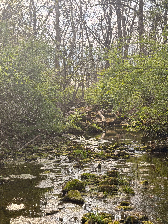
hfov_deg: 30.3
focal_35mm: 48
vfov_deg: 39.7
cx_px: 84
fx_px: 311
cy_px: 112
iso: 100
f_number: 1.78
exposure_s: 1/1070
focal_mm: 6.76
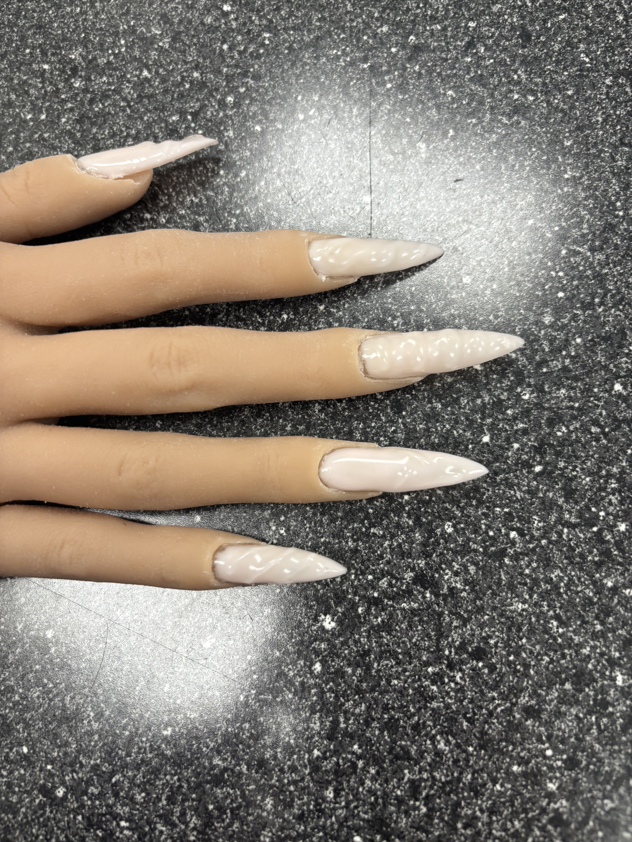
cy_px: 421
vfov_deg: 67.3
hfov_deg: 53.1
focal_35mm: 26
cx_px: 316
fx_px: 633
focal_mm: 5.96
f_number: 1.6
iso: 125
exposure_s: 1/120
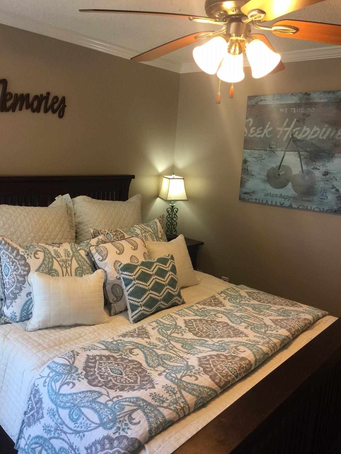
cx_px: 170
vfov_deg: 61.7
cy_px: 227
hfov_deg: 48.2
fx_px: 381
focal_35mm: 29
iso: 40
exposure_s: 1/30
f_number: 2.2
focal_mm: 4.15
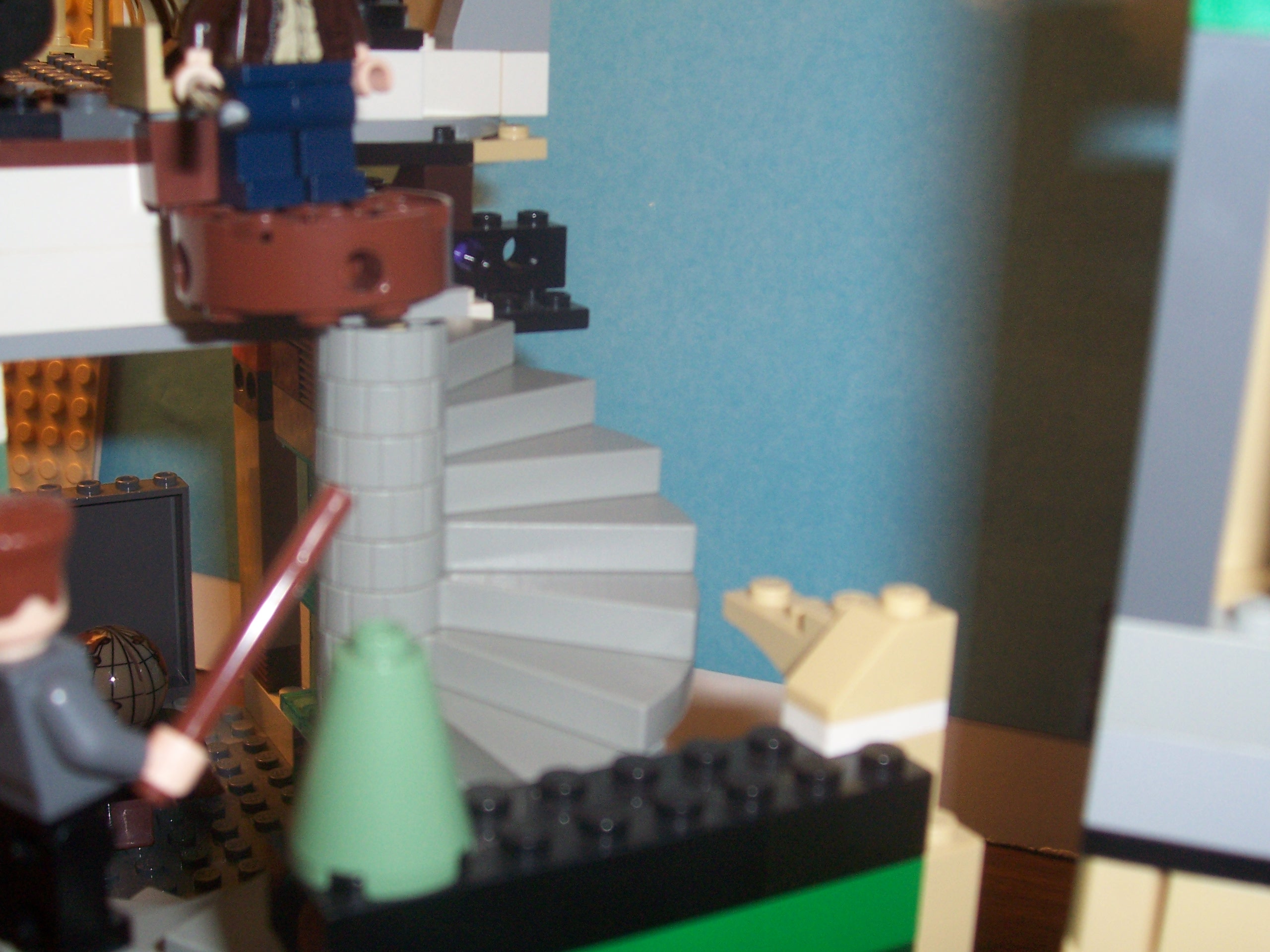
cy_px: 476
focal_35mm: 42
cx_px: 635
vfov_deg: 34.3
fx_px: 1541
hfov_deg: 44.8
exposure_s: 1/60
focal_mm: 7
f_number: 3
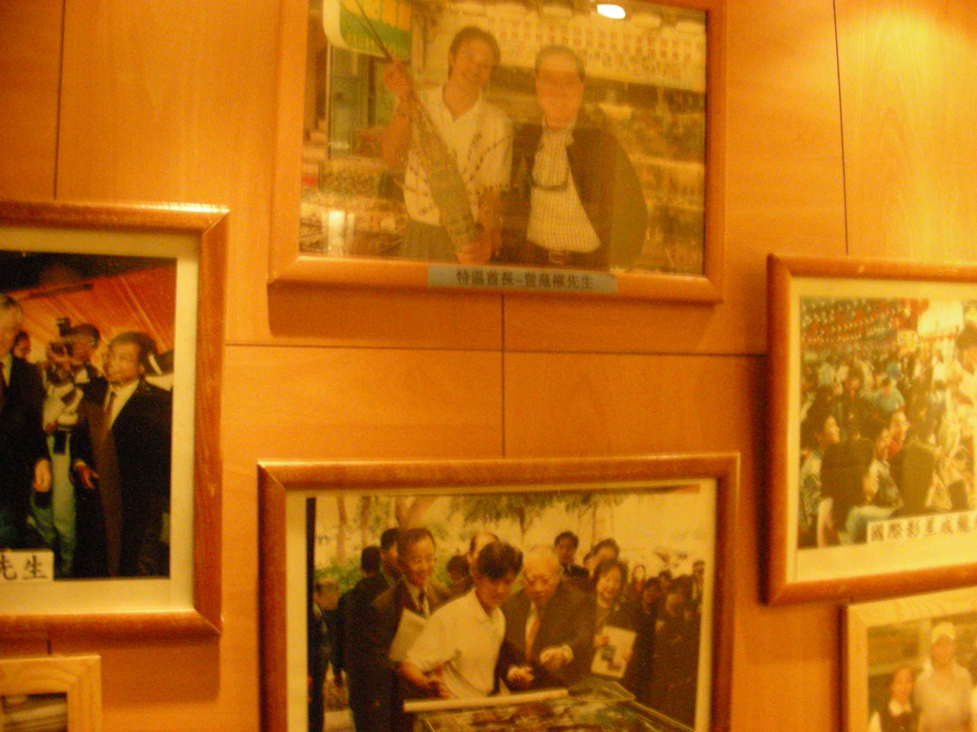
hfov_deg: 49.0
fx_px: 1073
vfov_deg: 37.7
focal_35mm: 38
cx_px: 488
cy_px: 366
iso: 623
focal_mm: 6.3
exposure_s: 1/8
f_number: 3.5
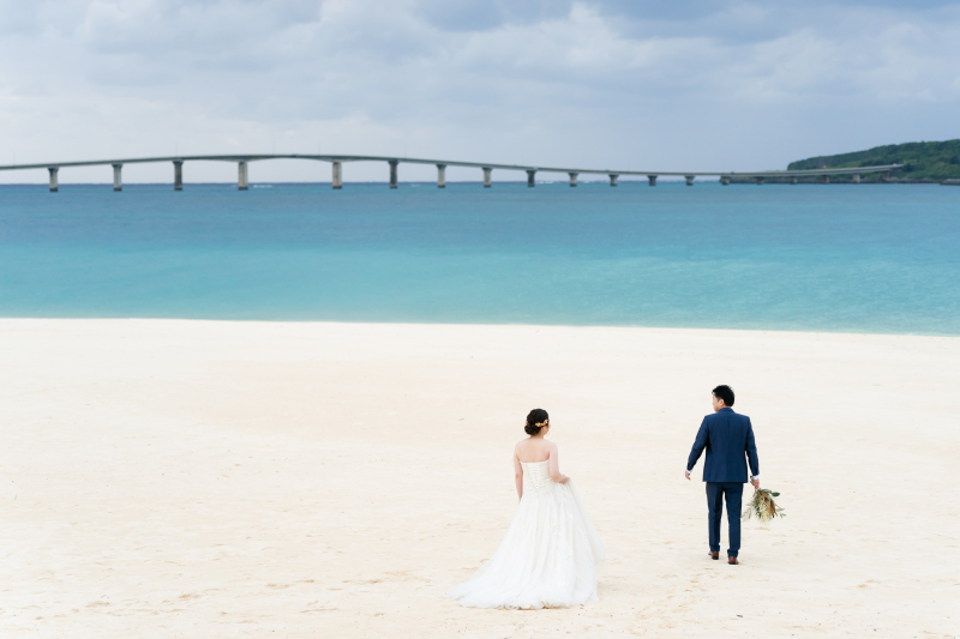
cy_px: 320
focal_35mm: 59
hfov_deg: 33.9
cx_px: 480
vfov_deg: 23.0
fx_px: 1573
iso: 250
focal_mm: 59
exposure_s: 1/3200
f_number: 2.5
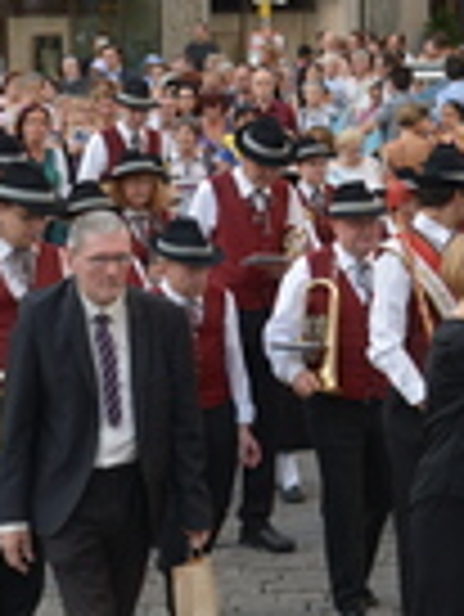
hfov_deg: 8.5
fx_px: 2998
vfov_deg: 11.7
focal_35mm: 168
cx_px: 856
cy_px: 225
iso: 400
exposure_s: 1/200
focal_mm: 48
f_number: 5
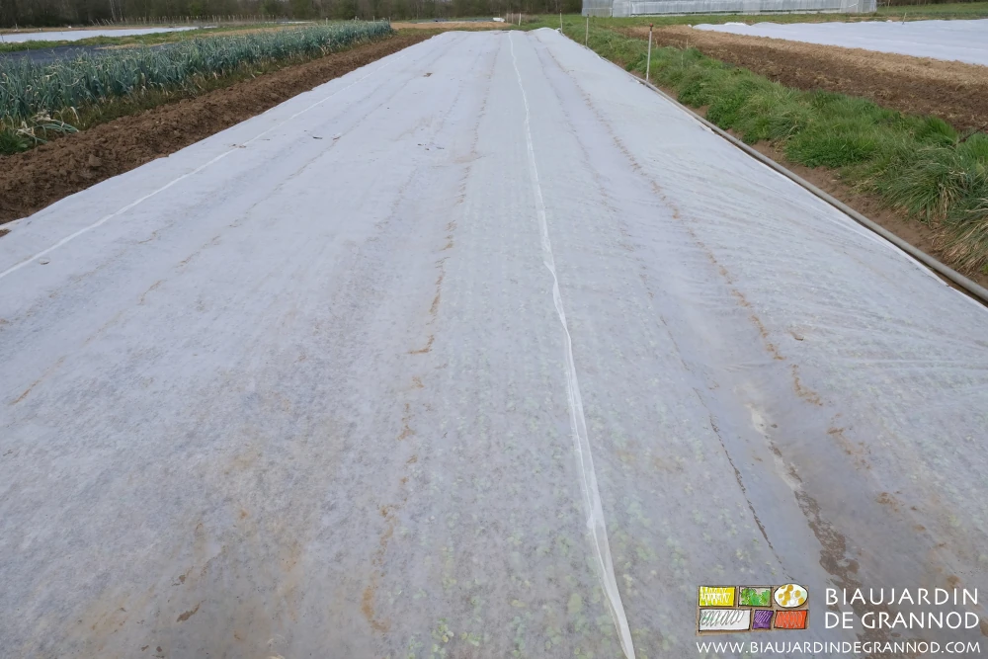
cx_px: 494
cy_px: 330
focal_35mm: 27
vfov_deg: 47.9
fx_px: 741
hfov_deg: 67.4
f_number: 16
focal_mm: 18
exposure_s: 1/60
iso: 200
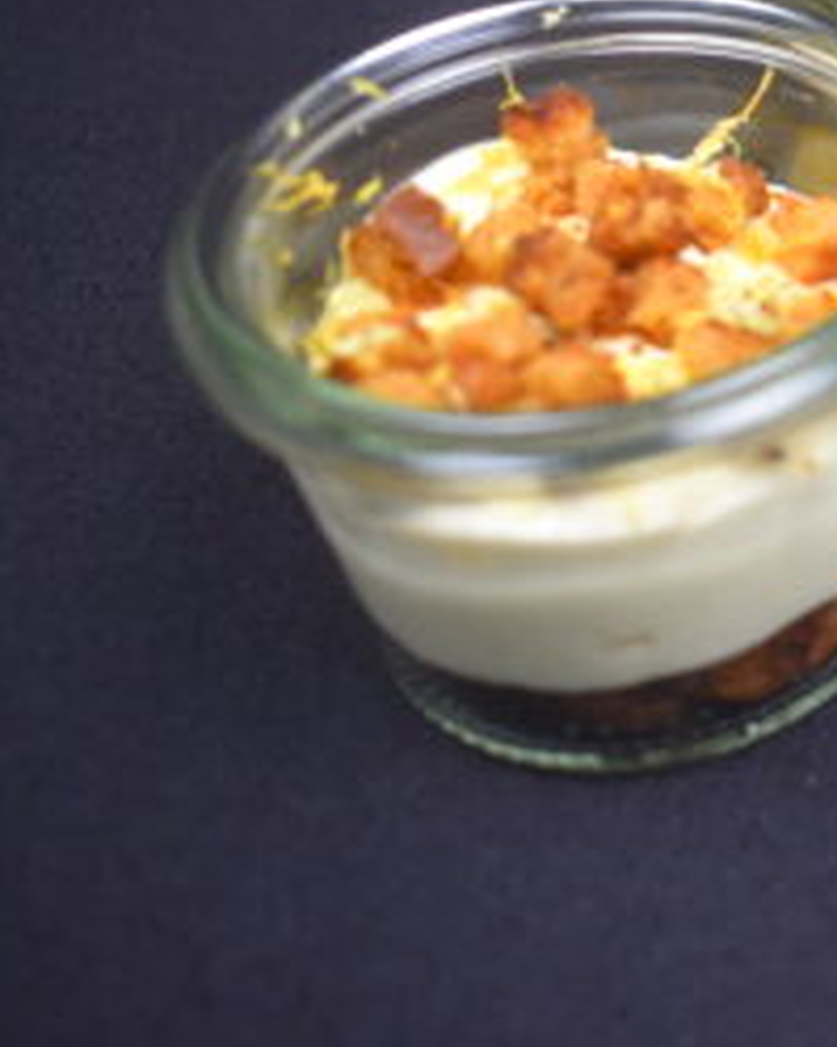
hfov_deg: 21.9
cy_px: 244
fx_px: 1890
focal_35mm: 61
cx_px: 1148
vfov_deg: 30.4
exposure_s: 1/125
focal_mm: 18
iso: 900
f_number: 4
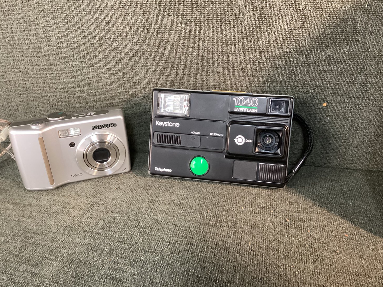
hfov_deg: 56.8
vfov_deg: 44.2
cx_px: 186
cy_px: 144
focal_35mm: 32
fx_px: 354
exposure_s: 1/30
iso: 400
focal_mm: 3.3
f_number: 2.4
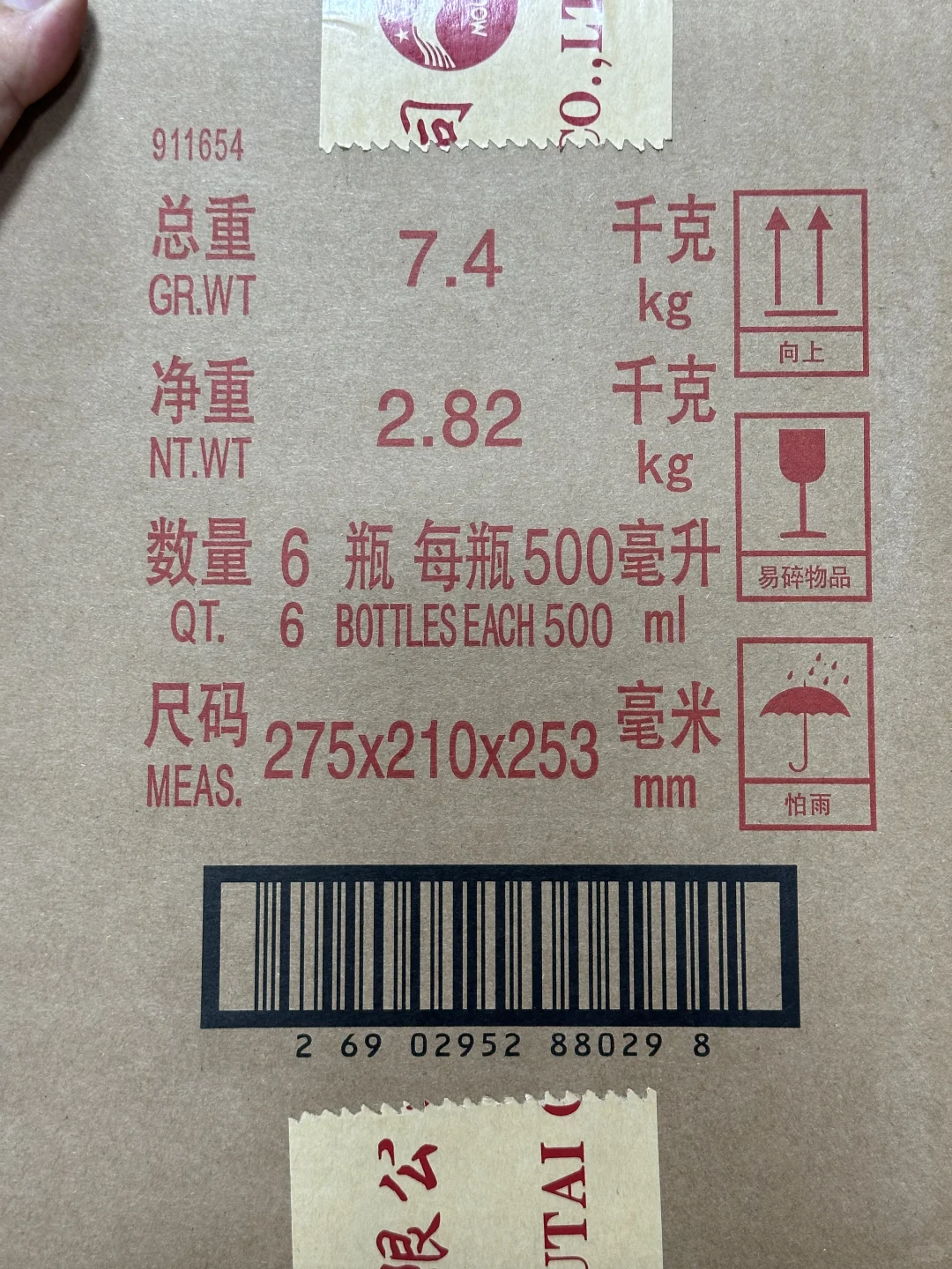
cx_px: 476
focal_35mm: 48
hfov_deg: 30.3
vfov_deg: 39.7
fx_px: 1760
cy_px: 634
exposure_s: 1/50
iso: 100
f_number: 1.78
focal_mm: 6.86
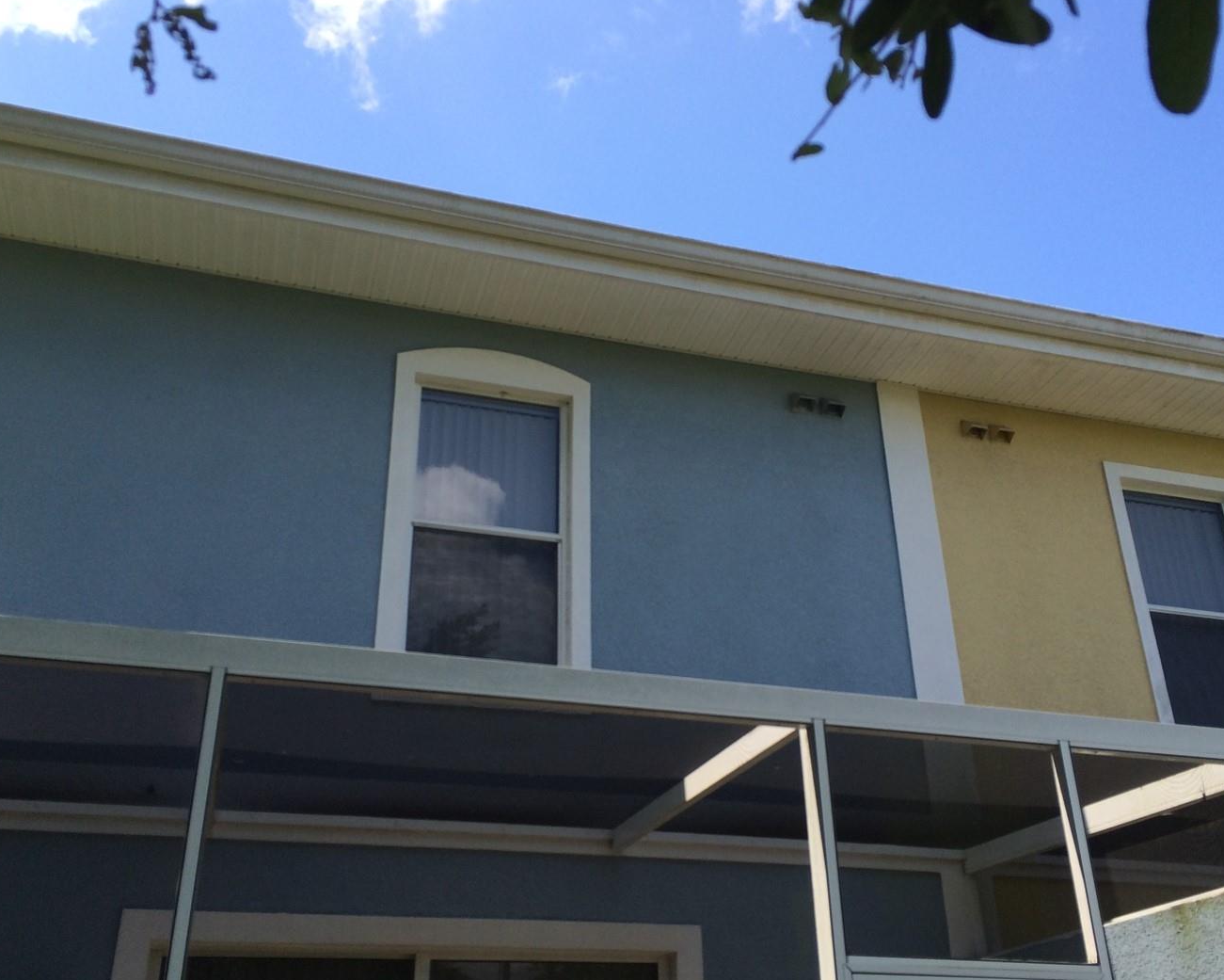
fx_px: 1304
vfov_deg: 41.1
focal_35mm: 36
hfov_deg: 50.2
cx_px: 649
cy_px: 526
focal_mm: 4.12
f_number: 2.2
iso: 32
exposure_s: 1/933
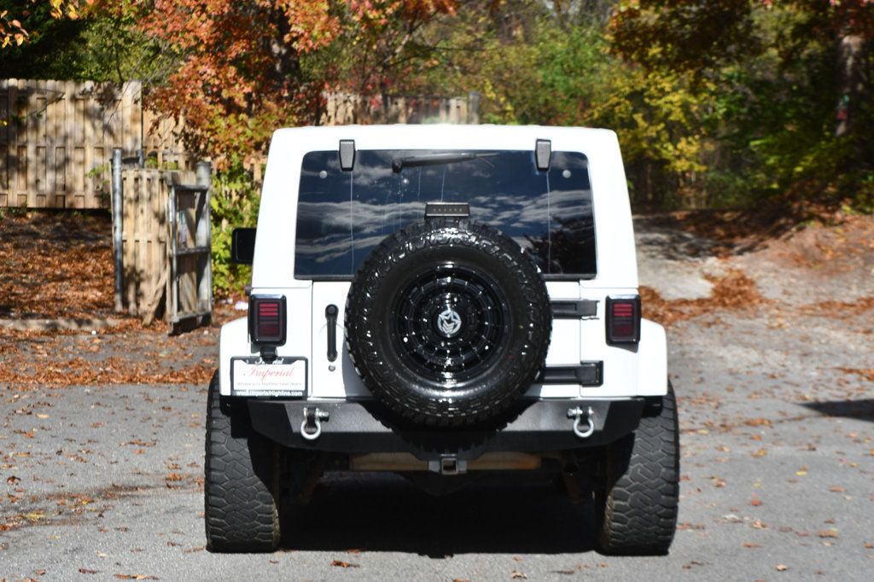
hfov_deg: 19.5
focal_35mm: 105
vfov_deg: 13.0
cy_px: 291
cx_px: 437
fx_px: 2548
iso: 100
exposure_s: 1/250
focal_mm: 70
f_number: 8
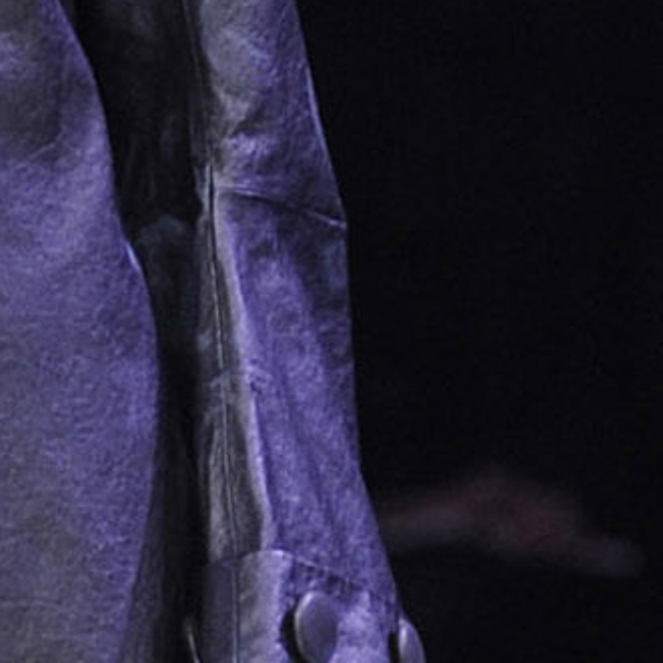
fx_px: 29990
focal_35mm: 1384
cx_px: -202
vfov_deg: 1.3
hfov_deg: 1.3
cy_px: 543
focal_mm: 180
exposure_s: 1/250
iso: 1600
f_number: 4
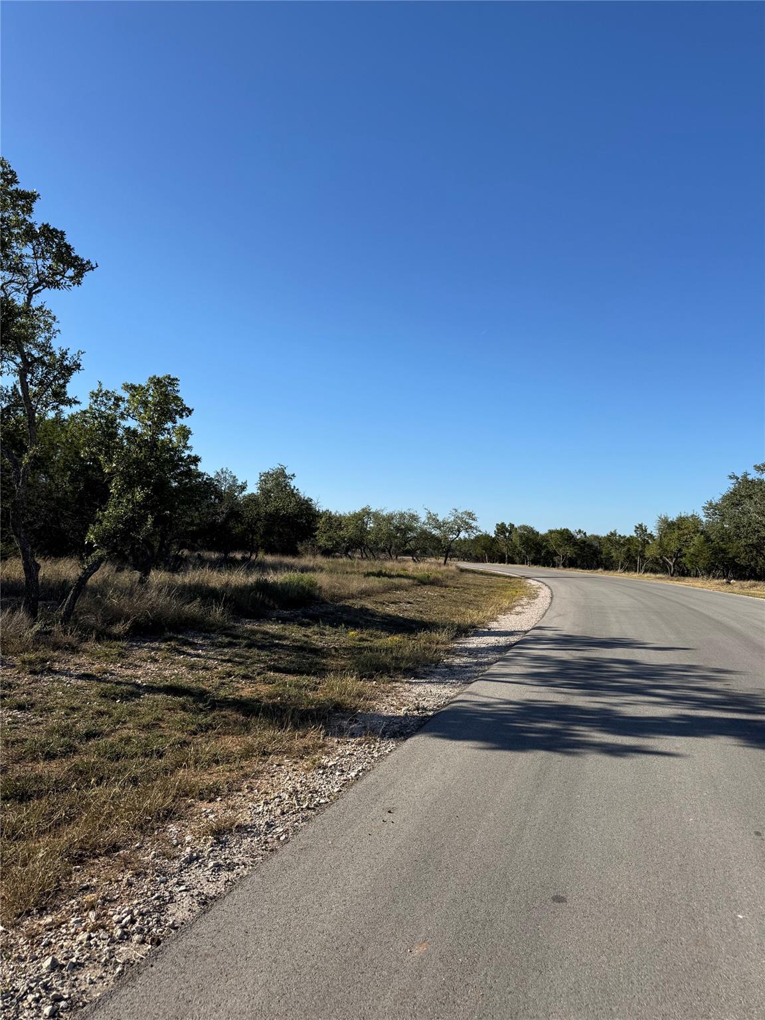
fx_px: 707
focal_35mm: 24
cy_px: 510
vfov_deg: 71.6
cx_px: 382
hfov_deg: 56.8
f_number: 1.78
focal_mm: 6.76
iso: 80
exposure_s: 1/4608
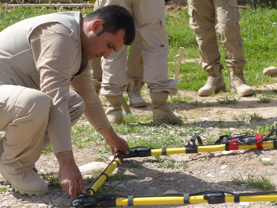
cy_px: 104
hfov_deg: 16.3
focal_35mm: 121
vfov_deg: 12.2
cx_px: 138
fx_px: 968
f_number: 5.6
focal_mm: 21.8
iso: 400
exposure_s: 1/1600
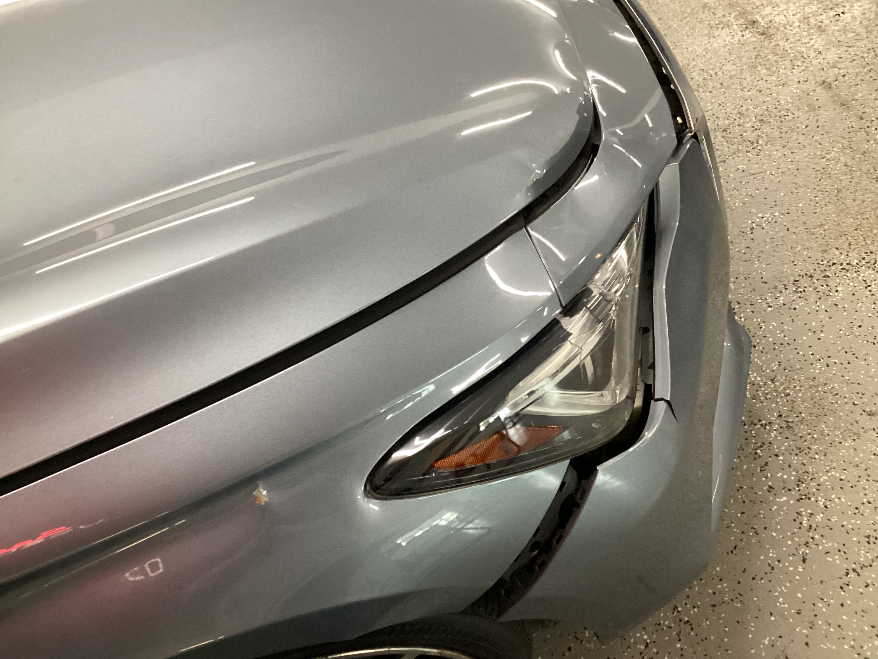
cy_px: 330
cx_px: 439
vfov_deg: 45.4
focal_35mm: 31
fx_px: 786
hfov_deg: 58.4
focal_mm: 3.3
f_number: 2.4
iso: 320
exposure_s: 1/60
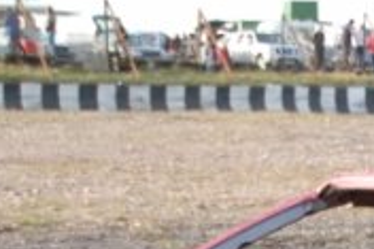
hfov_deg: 14.3
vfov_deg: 9.2
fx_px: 1474
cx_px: 363
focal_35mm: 142
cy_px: 438
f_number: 4.2
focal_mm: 26
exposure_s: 1/320
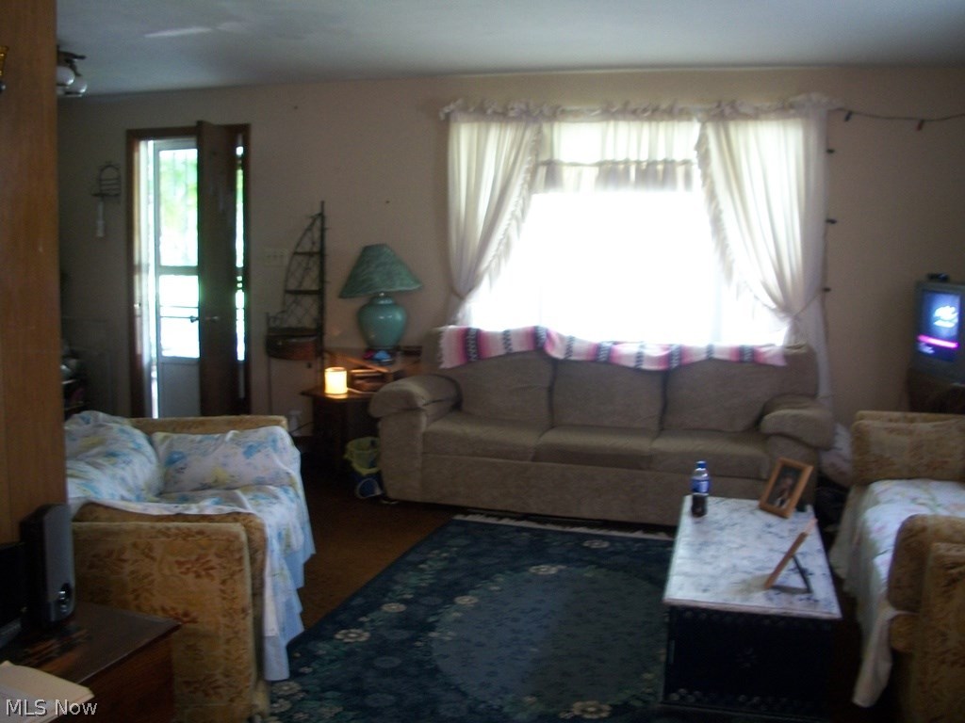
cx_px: 482
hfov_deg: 52.6
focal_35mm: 35
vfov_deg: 40.7
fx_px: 976
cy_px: 362
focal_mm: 6.3
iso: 216
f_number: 3.1
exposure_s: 1/8
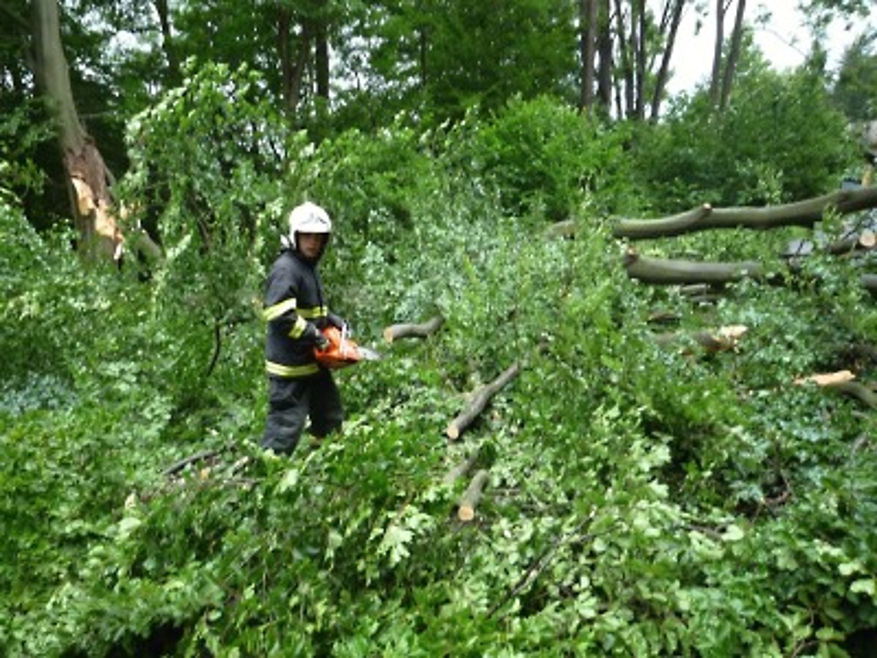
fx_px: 633
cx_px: 438
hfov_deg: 69.4
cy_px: 329
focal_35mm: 25
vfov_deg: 54.9
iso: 200
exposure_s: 1/30
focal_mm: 4.4
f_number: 2.8
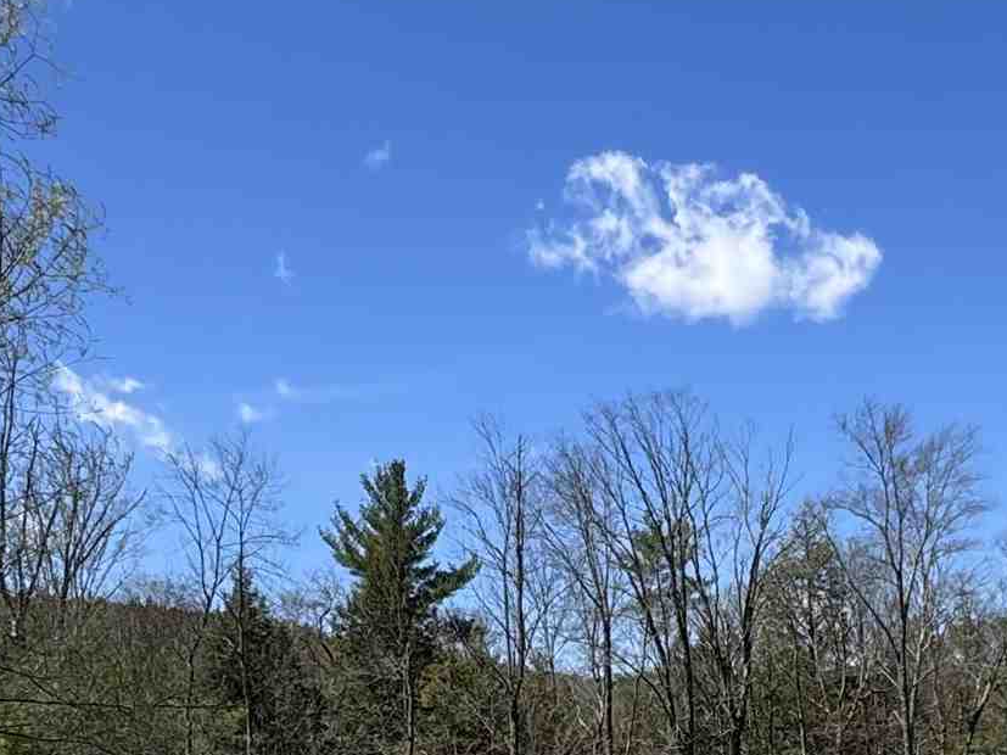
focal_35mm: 52
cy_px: 841
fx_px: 1512
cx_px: 807
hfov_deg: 35.6
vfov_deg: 25.8
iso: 40
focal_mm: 2.22
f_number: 2.2
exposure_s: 1/1395
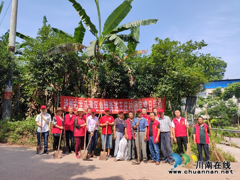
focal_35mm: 26
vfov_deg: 53.1
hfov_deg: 67.3
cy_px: 90
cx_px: 120
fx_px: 180
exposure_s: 1/1394
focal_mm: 4.77
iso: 112
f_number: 1.75
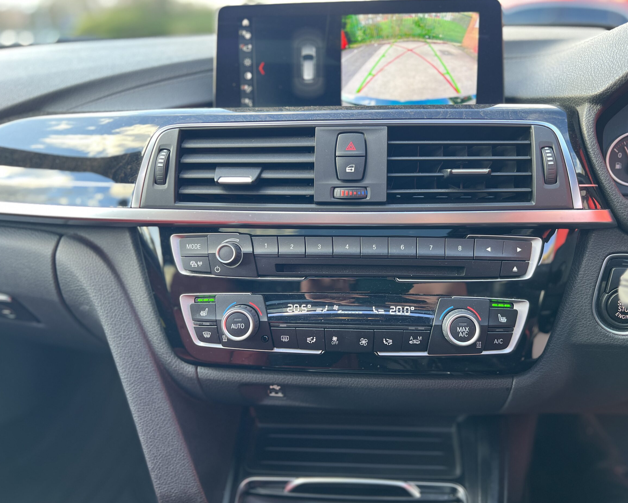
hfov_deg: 62.1
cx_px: 339
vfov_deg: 51.5
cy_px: 254
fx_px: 520
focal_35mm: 28
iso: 100
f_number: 1.5
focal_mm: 5.7
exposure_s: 1/51
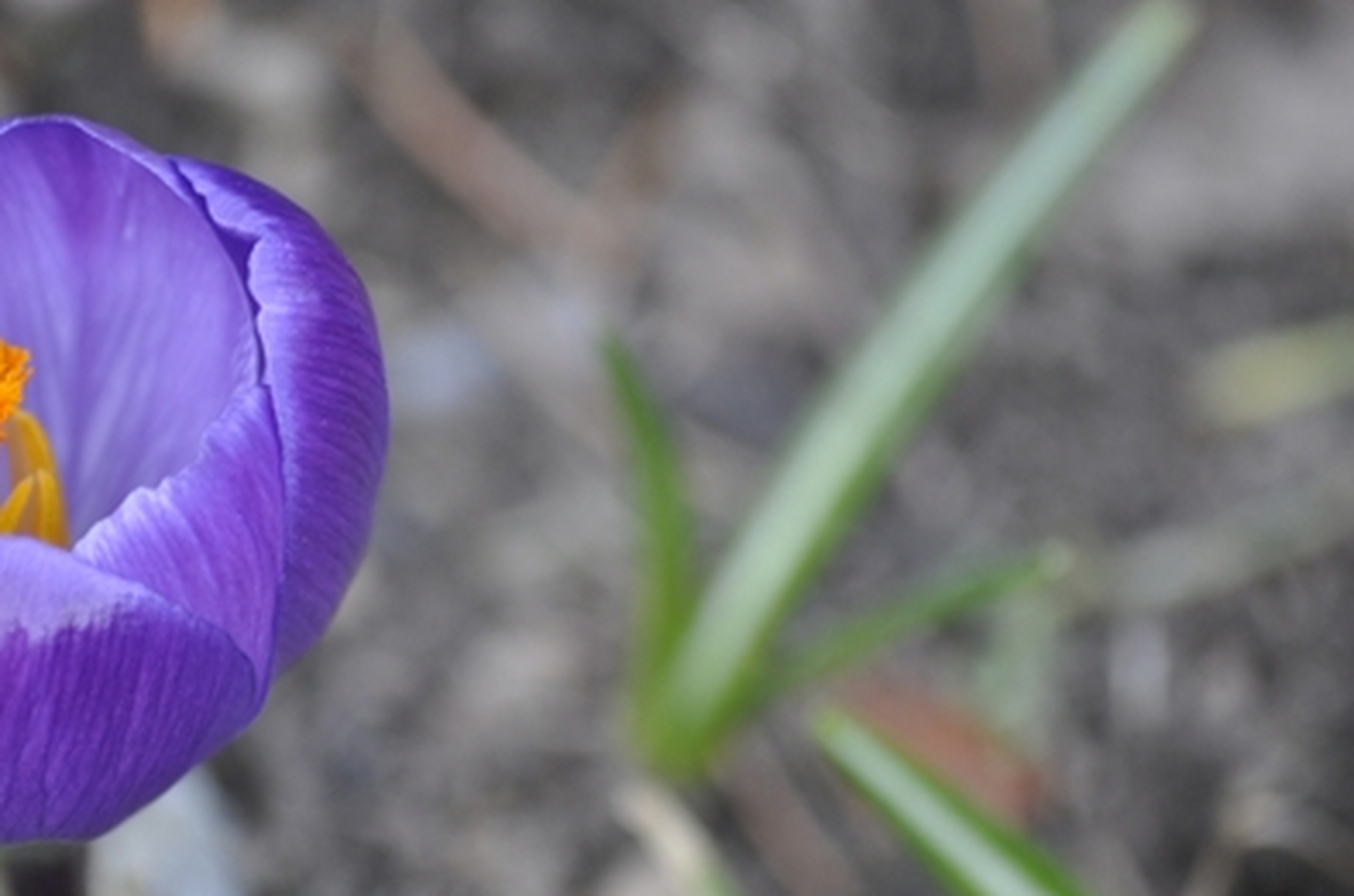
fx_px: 17153
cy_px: 522
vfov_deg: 3.0
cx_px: 467
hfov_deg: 4.5
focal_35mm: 457
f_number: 6.7
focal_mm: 200
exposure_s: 1/125
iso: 400
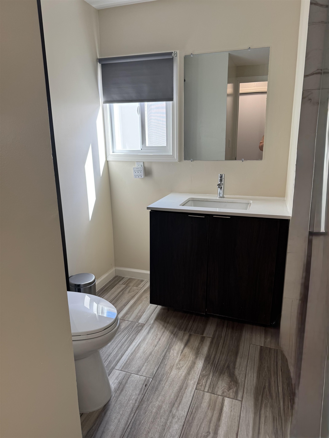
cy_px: 219
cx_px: 164
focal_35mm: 24
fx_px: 304
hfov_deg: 56.8
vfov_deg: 71.6
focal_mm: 6.76
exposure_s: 1/121
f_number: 1.78
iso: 80
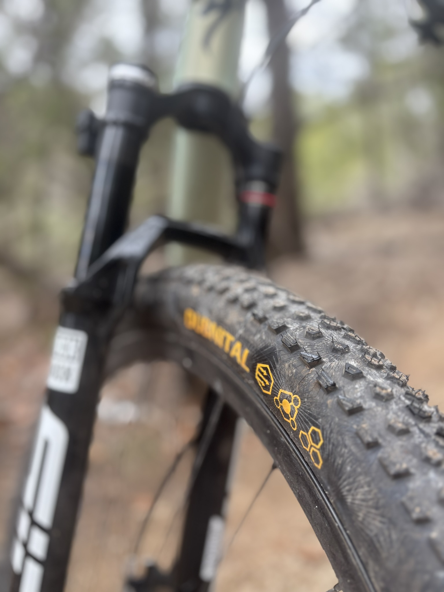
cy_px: 296
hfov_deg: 53.1
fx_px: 445
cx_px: 222
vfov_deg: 67.3
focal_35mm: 26
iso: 64
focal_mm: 5.96
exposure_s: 1/149
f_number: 1.6
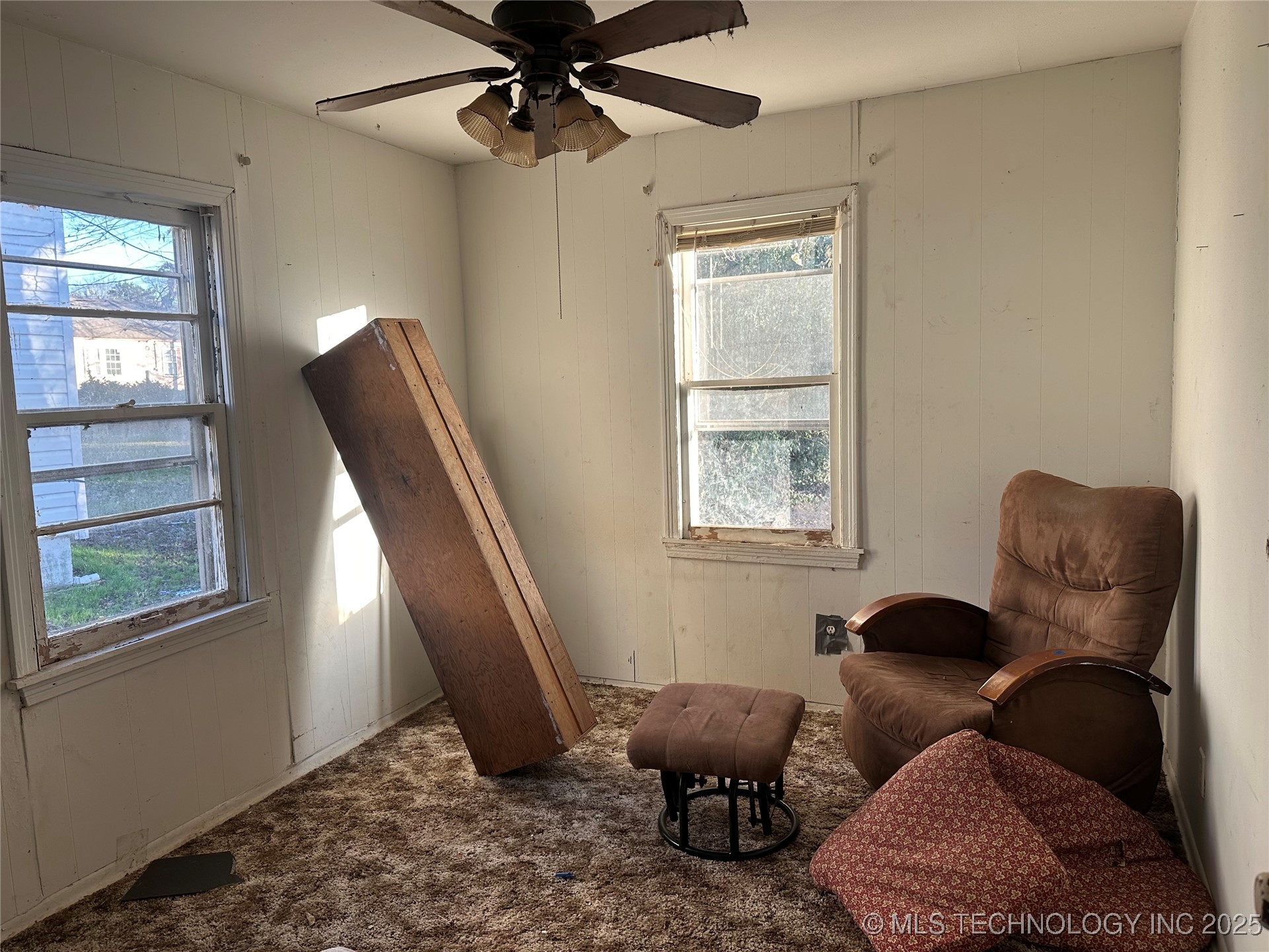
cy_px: 476
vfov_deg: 56.8
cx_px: 634
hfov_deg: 71.6
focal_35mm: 24
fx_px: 880
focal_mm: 6.86
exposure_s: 1/121
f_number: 1.78
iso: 64
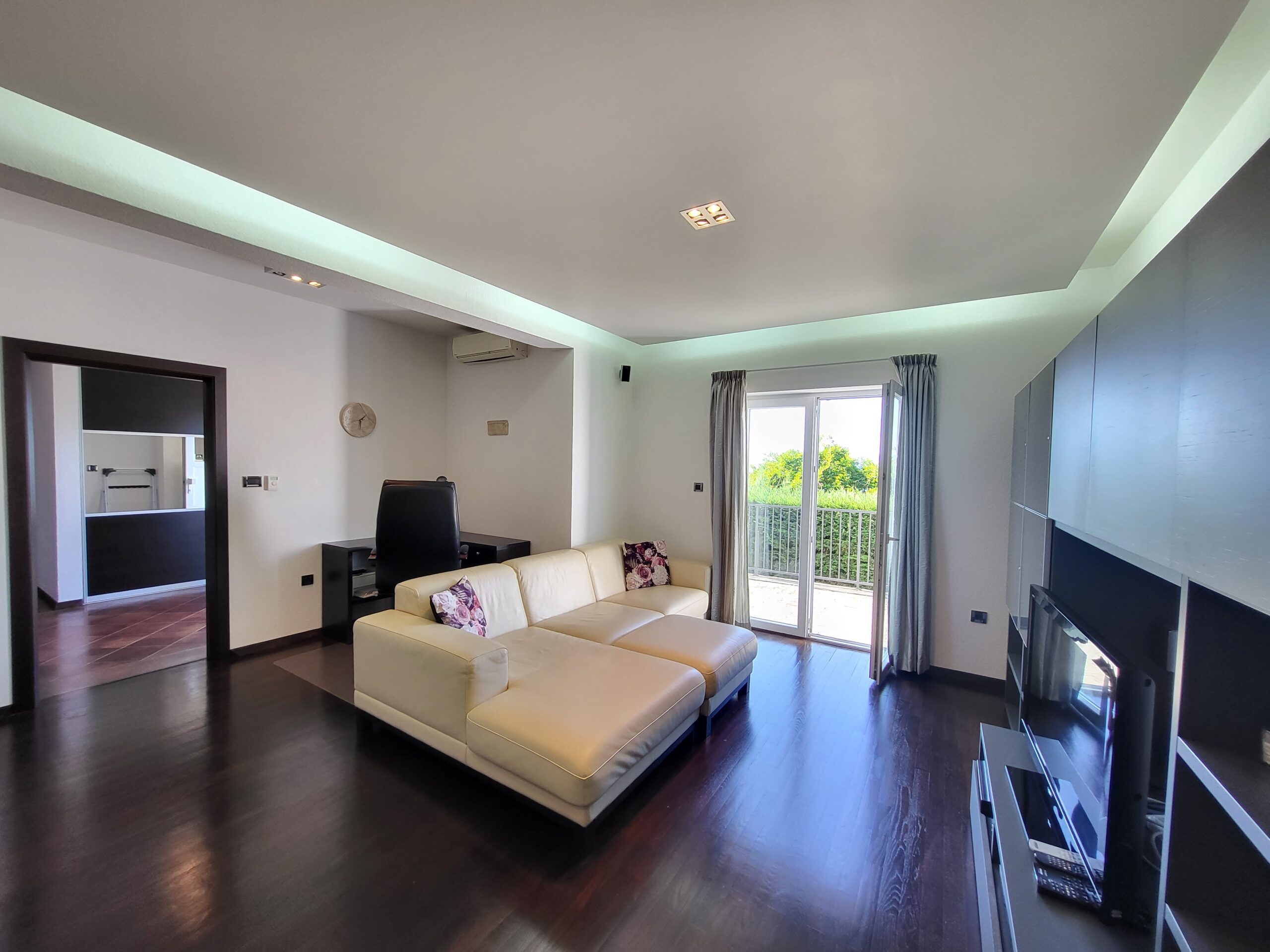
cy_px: 476
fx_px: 477
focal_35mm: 13
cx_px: 635
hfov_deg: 106.2
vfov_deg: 89.9
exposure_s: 1/50
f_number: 2.2
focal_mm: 1.74
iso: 125
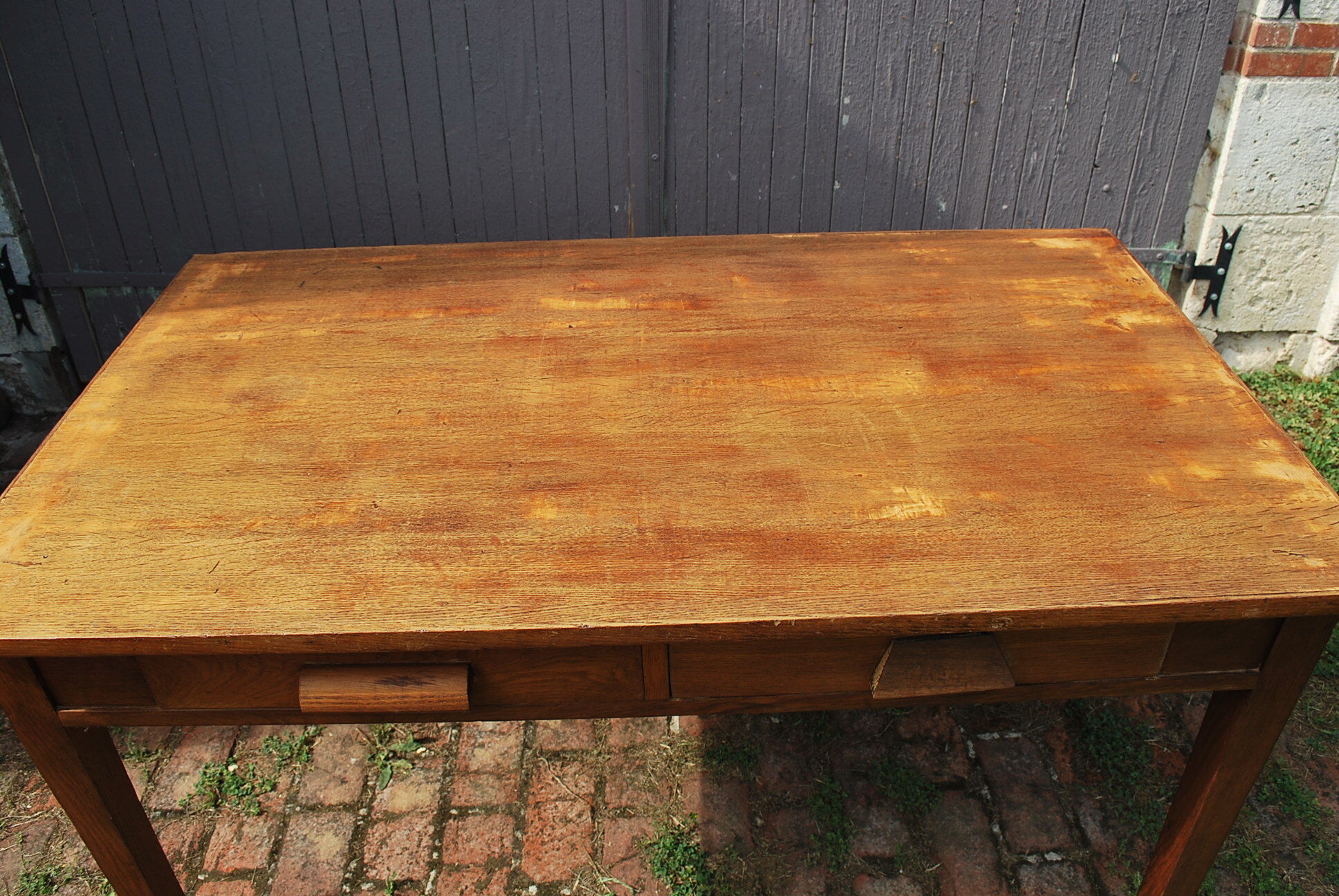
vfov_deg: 48.0
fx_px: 1005
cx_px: 670
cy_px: 448
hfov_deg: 67.3
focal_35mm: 27
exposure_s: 1/160
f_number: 6.3
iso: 100
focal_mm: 18
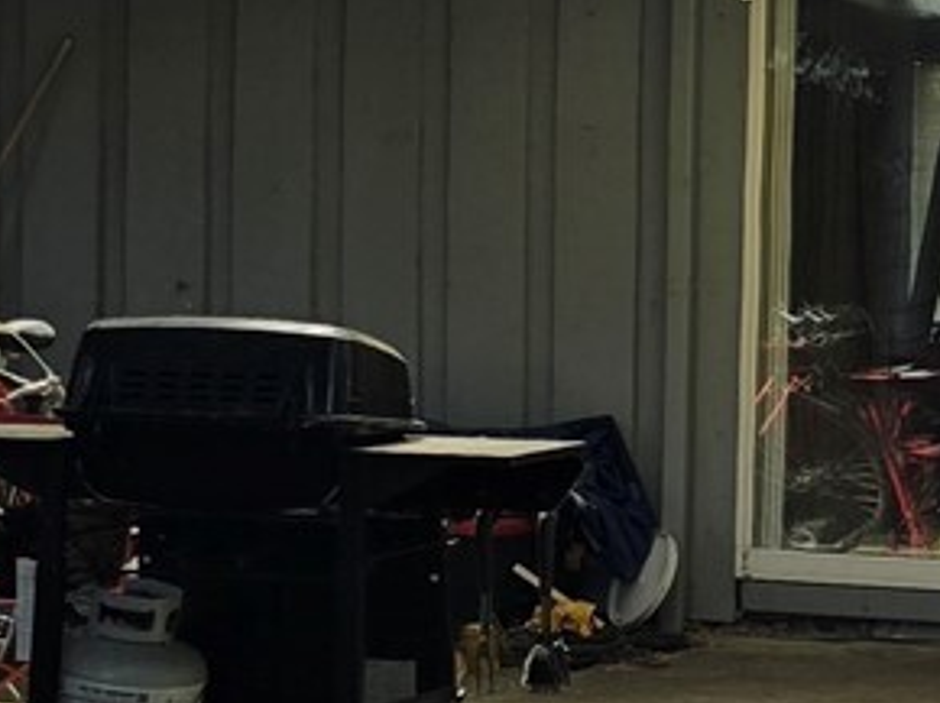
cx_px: 1747
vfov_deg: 11.7
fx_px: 3446
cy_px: 327
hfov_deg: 13.7
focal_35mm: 127
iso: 12
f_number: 1.7
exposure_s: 1/636
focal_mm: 6.3
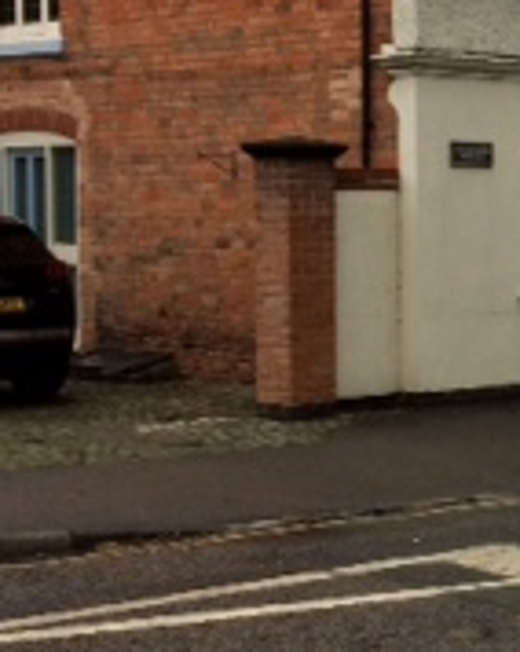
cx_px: 842
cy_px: 297
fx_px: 1966
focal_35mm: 102
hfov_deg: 13.9
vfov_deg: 18.8
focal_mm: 4.15
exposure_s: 1/323
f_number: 2.2
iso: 32
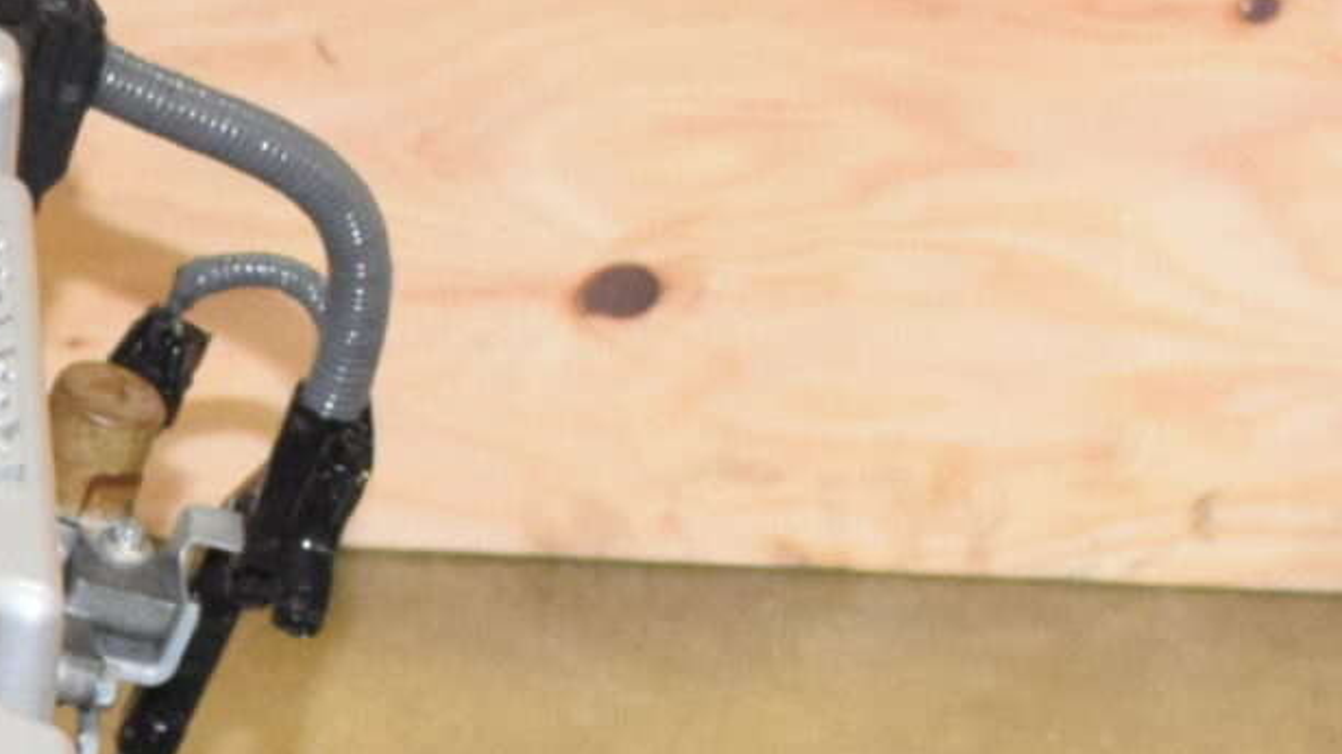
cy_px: 1370
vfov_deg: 6.5
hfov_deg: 11.2
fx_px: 6510
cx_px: -852
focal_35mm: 183
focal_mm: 28
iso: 4500
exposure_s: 1/60
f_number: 7.1
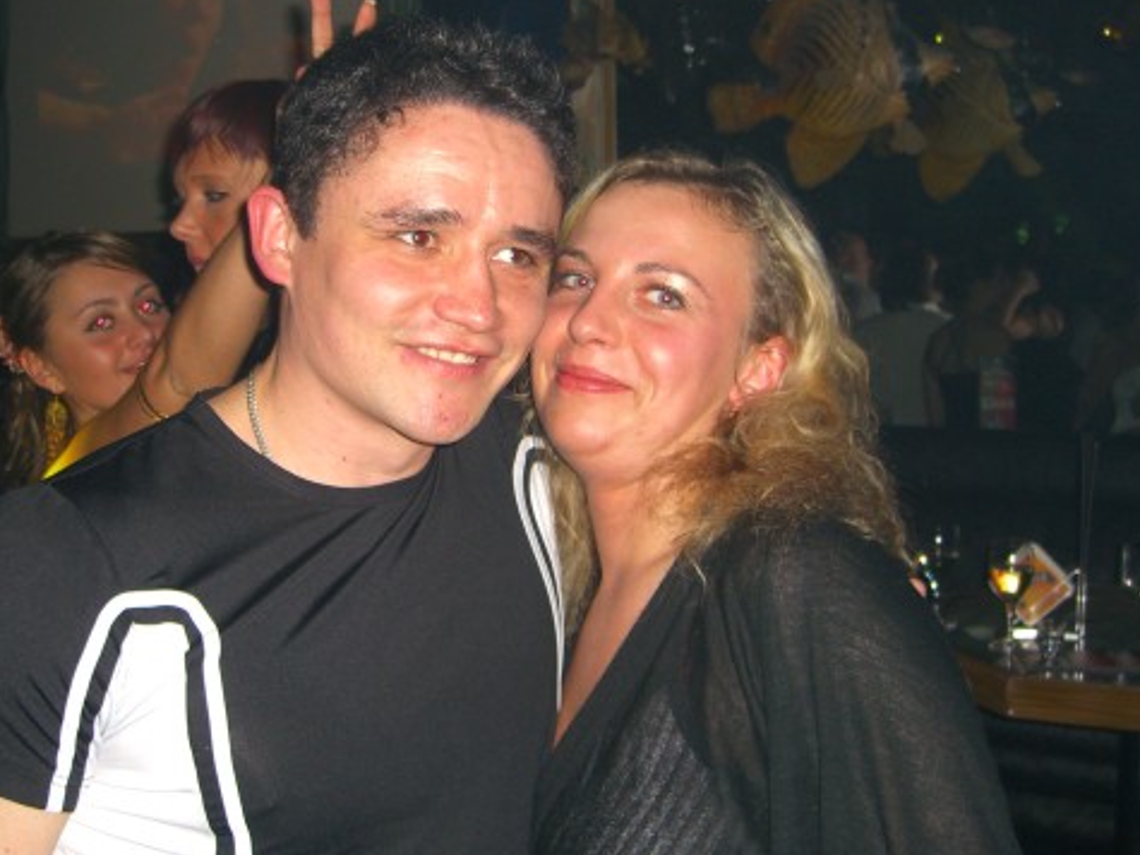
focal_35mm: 48
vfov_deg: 30.2
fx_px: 1580
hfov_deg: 39.5
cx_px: 470
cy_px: 358
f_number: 2.8
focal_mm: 7.9
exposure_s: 1/60
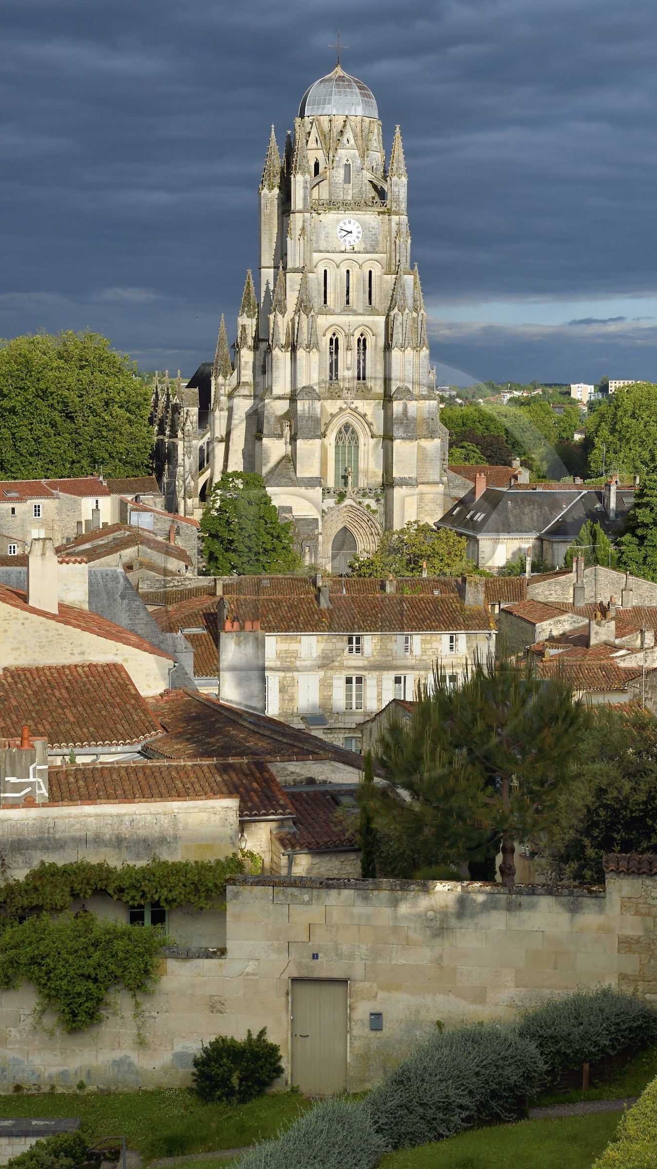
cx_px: 367
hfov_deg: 16.3
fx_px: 2292
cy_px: 581
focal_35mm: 74
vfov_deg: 28.6
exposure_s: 1/320
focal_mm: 70
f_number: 11
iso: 200
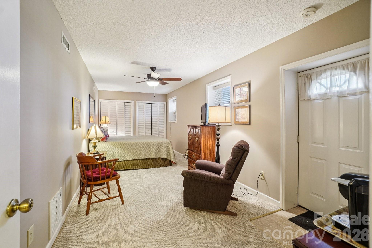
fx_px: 155
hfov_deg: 100.4
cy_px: 124
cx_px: 186
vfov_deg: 77.3
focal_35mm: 15
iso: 400
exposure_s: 1/4
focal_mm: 10
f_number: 8
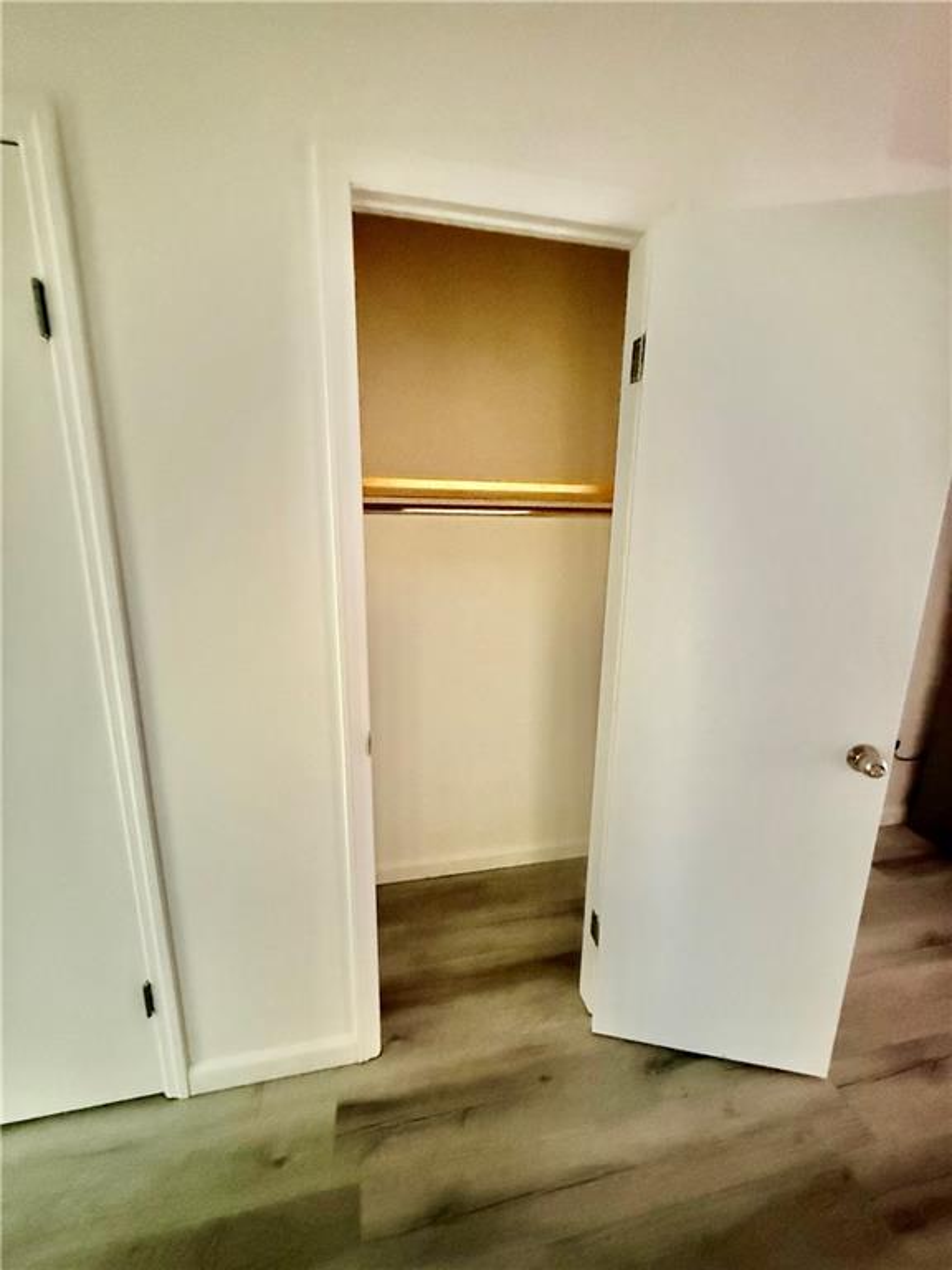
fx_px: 513
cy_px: 635
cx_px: 476
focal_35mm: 14
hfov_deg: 85.7
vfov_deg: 102.1
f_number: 2.2
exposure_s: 1/37
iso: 1600
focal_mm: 2.22
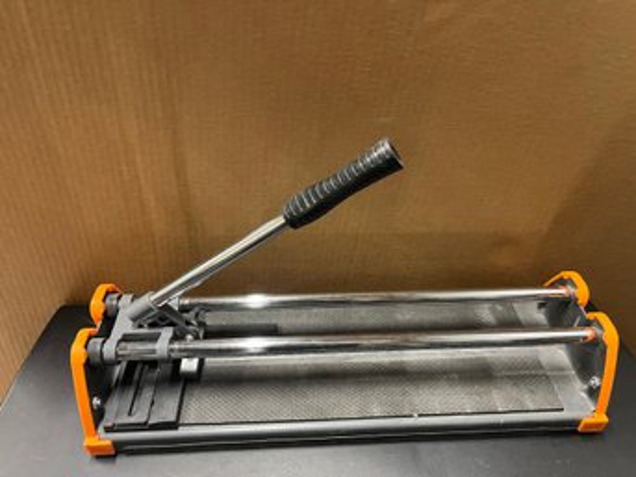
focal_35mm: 26
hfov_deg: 67.3
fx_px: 478
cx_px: 318
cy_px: 238
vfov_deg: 53.0
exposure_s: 1/40
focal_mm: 5.1
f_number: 1.6
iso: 500
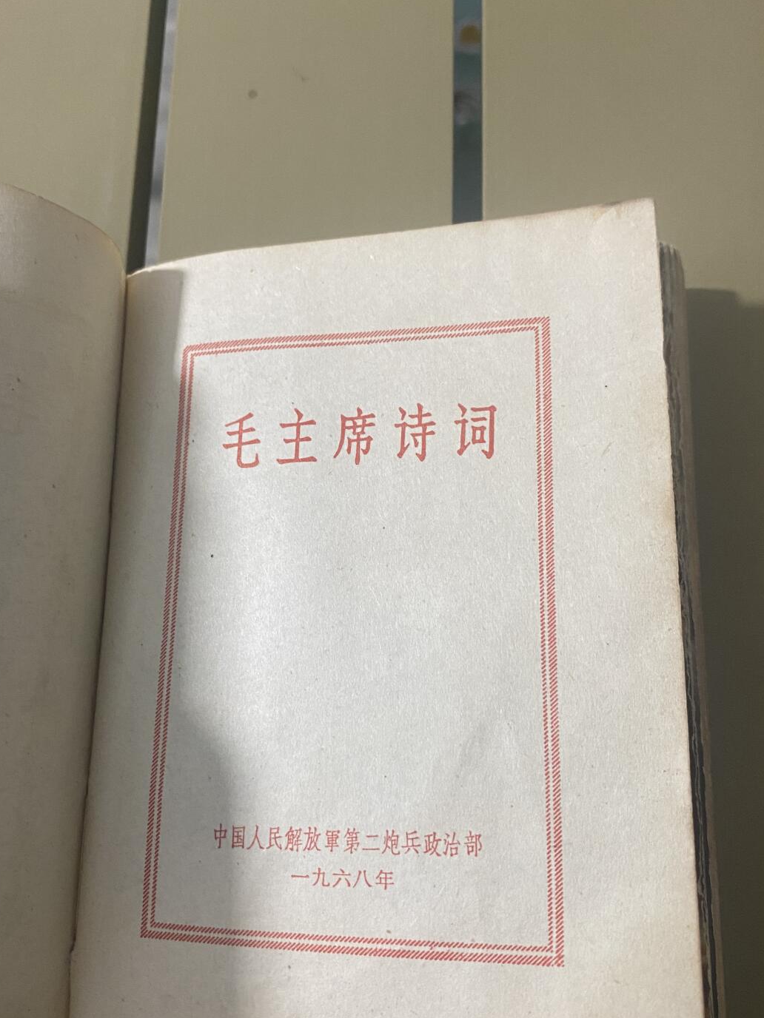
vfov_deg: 53.9
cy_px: 542
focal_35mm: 34
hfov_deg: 41.7
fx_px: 1001
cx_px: 335
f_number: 1.8
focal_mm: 4.25
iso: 125
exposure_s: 1/50
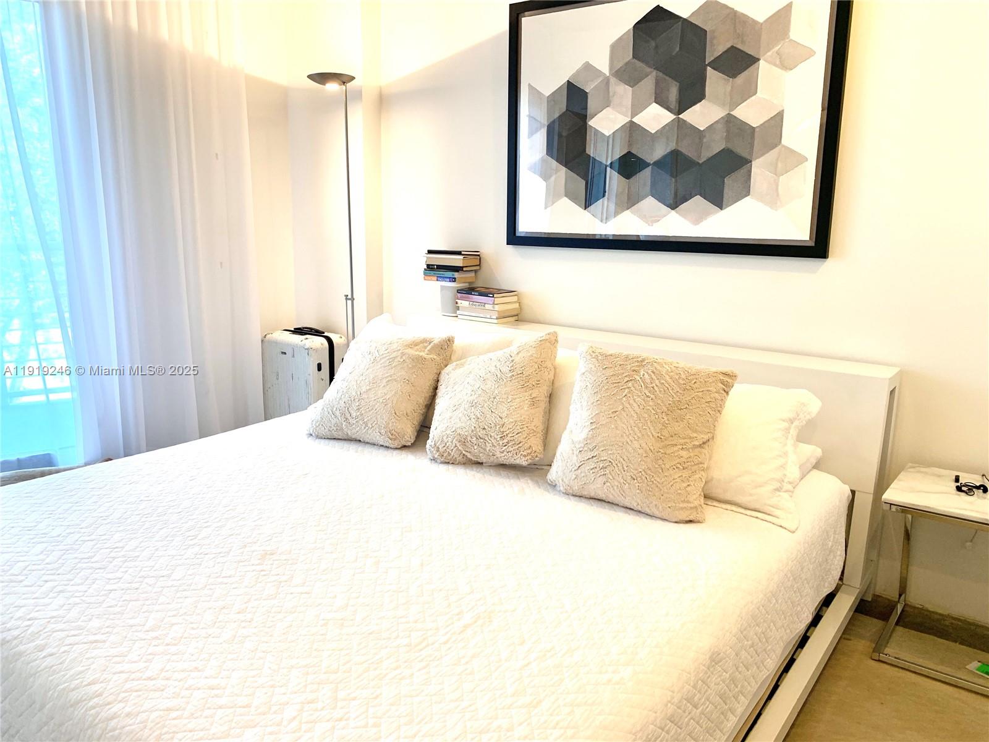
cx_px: 494
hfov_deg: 67.3
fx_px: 743
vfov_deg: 53.1
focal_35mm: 26
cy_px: 371
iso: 80
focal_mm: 4.25
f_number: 1.8
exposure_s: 1/120
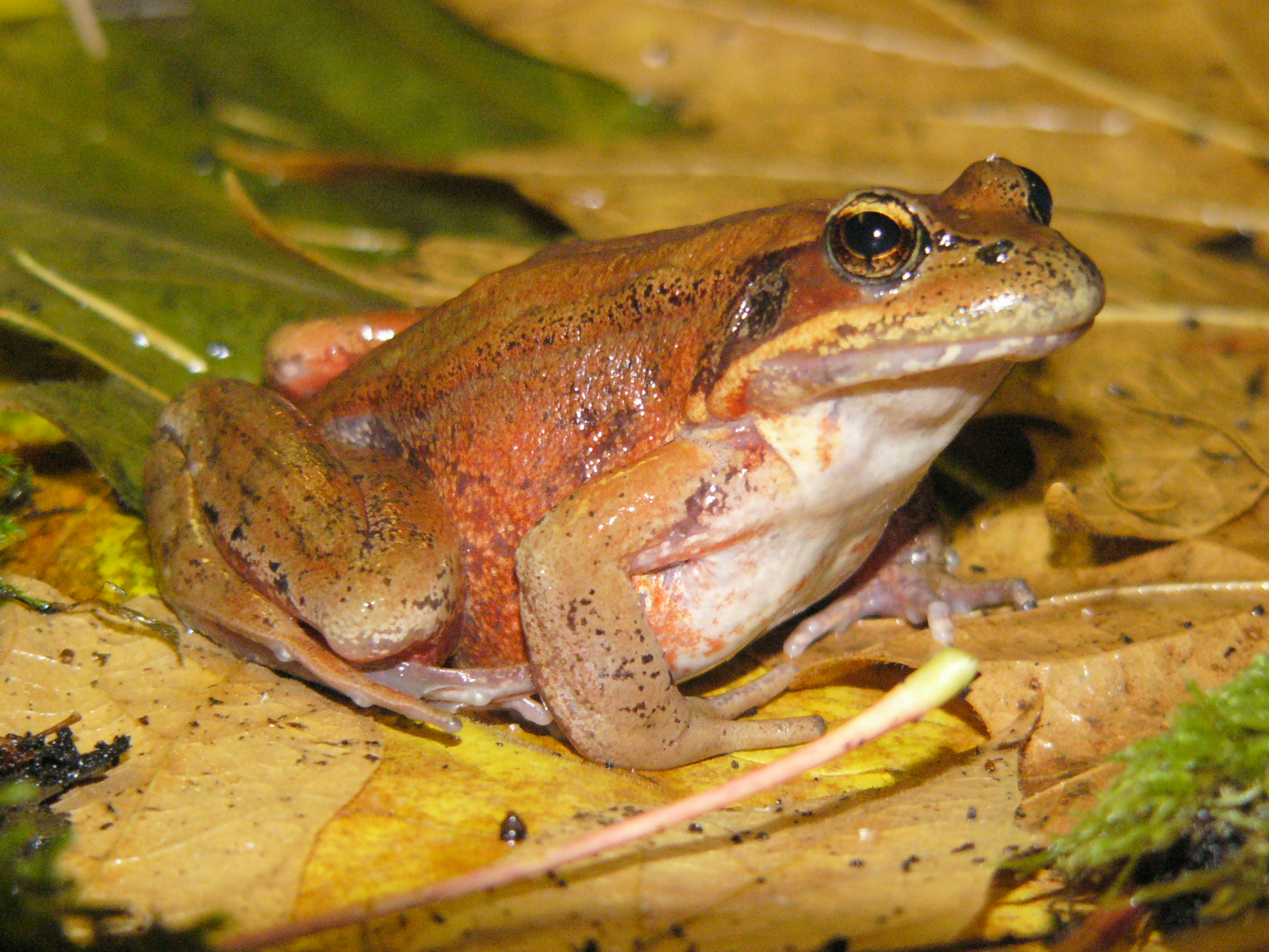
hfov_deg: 15.9
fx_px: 4546
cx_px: 634
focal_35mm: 124
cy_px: 476
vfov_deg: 12.0
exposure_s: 1/60
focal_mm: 20.6
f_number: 2.8
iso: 400
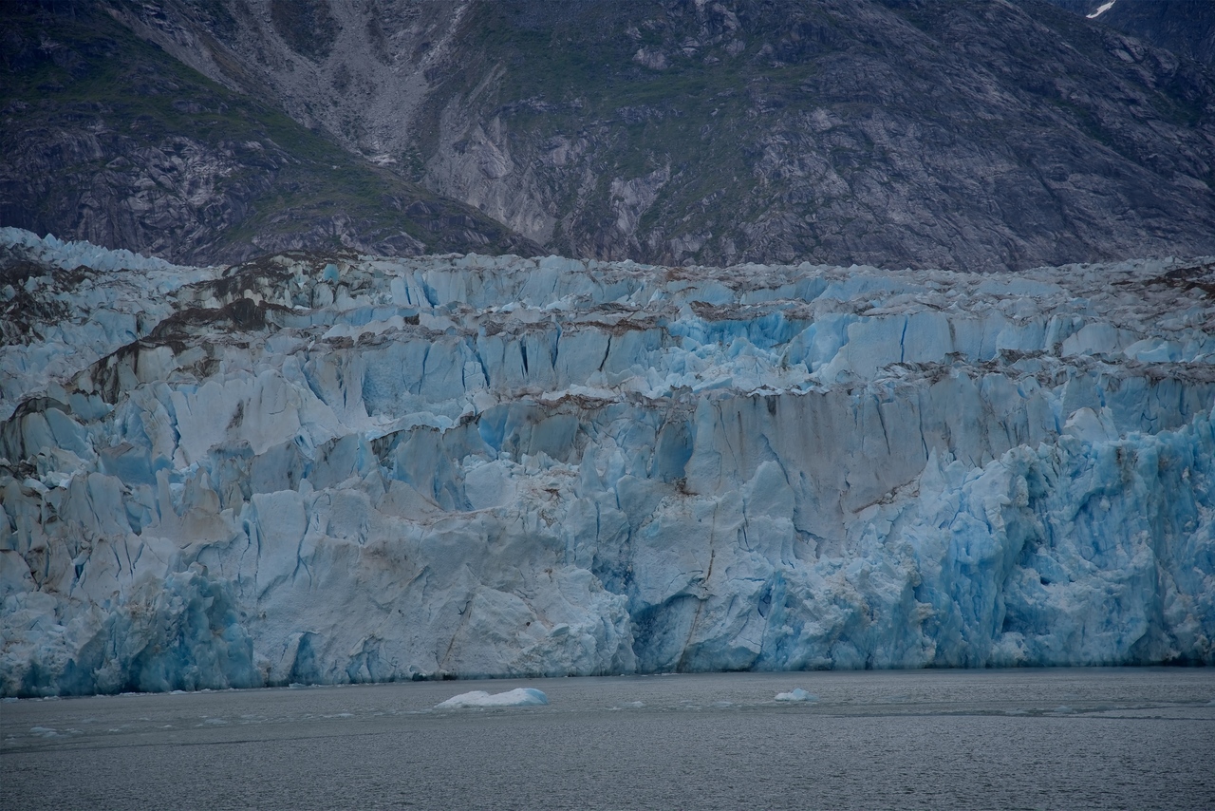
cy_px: 406
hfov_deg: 17.1
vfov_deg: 11.4
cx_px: 608
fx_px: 4051
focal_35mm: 120
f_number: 6.3
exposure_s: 1/250
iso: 100
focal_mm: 120
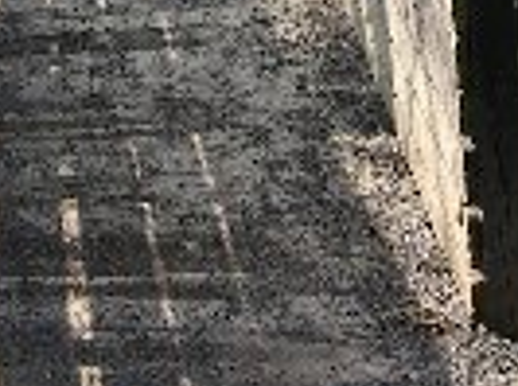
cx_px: 224
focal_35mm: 155
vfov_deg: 9.4
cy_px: -70
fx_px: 2313
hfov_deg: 12.8
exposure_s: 1/61.1
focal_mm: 8.9
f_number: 5.6
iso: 50
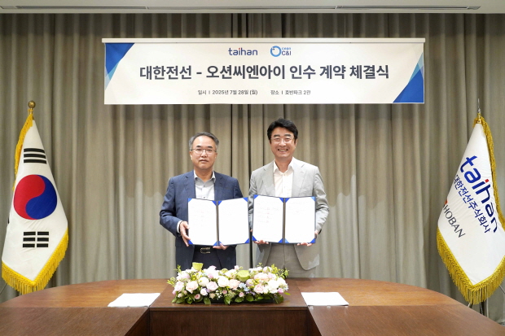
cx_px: 252
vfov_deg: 46.4
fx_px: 393
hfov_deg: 65.5
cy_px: 168
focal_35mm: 28
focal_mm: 28
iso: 1250
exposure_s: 1/160
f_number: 4
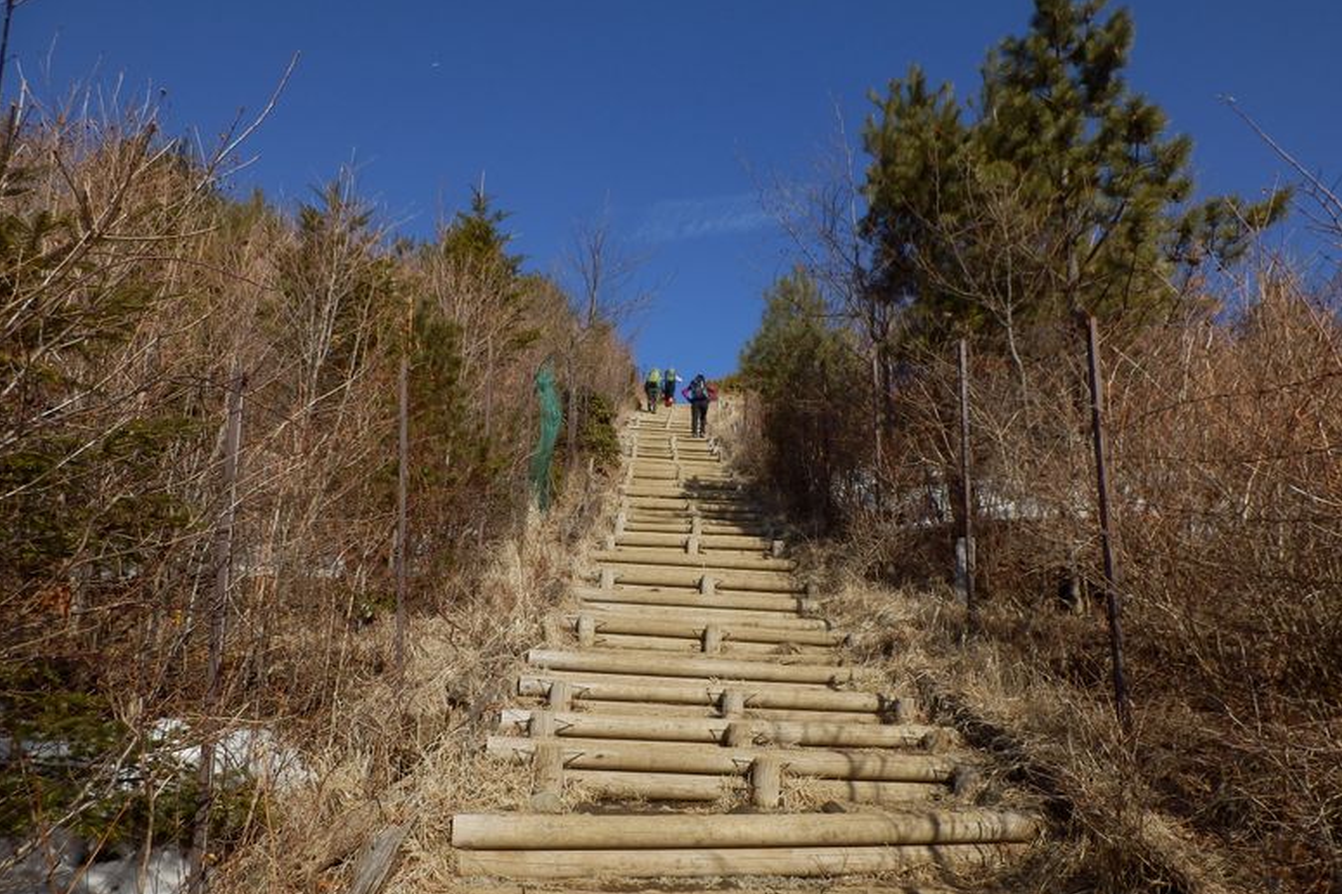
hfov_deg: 63.7
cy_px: 515
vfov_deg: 44.8
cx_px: 679
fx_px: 1081
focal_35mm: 29
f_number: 8.4
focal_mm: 4.8
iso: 80
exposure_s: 1/250
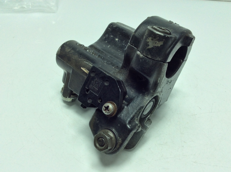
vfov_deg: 44.1
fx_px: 213
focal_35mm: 32
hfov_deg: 56.9
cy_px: 86
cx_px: 116
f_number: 2.4
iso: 32
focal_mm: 3.3
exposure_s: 1/338
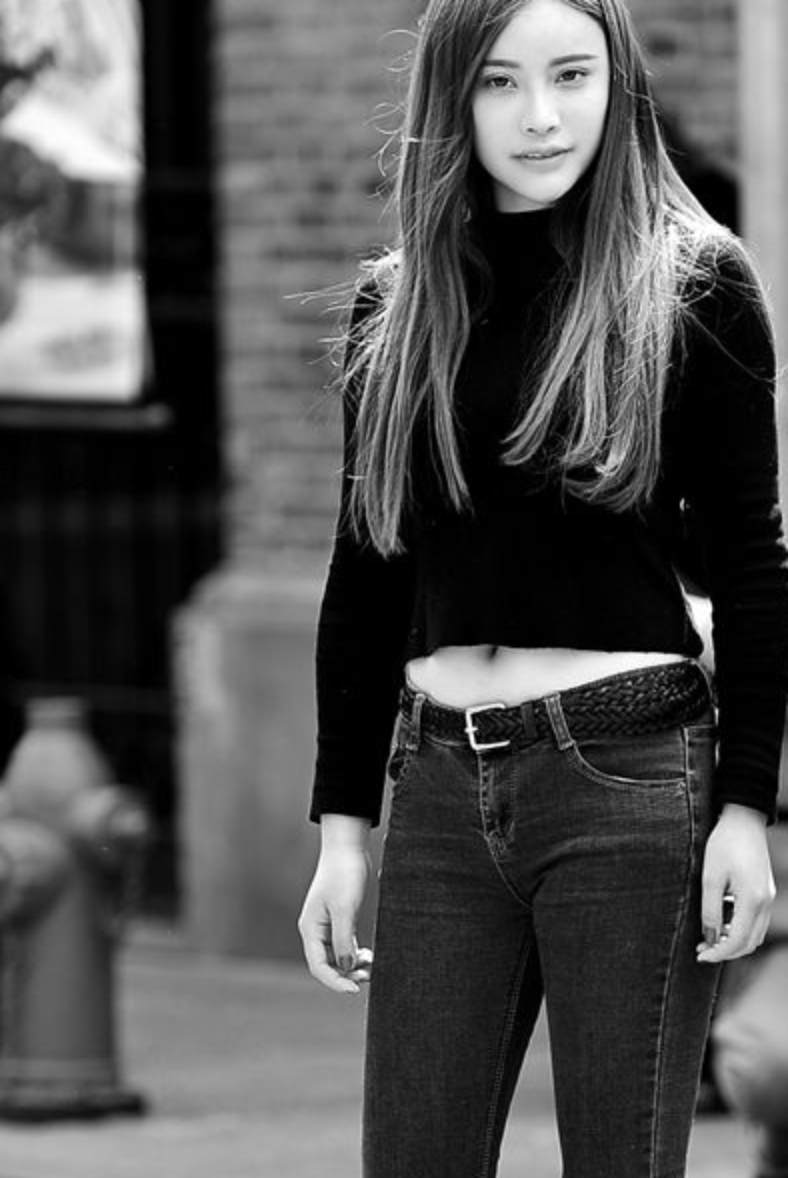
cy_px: 816
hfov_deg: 4.4
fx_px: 10317
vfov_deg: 6.5
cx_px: 568
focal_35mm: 315
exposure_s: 1/500
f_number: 2.8
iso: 200
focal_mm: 155
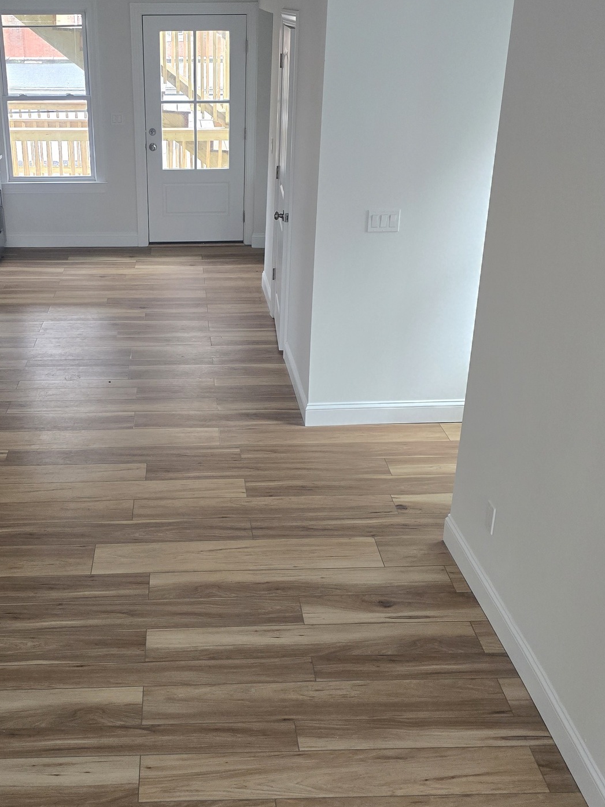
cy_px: 351
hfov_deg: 37.2
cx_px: 185
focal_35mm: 38
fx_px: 886
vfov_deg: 48.9
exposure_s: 1/120
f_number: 1.7
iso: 800
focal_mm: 6.3
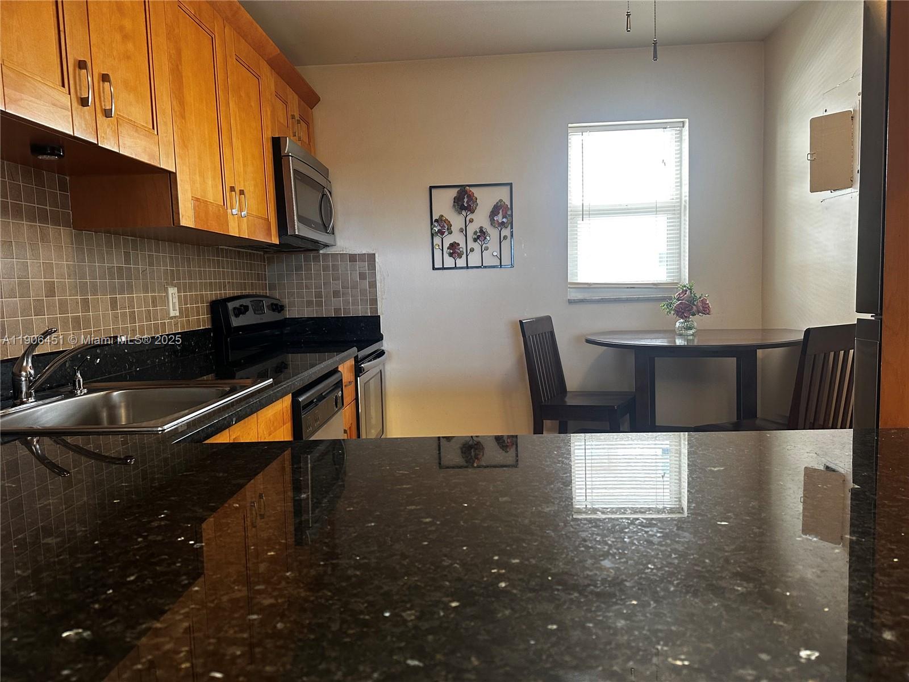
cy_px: 341
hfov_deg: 71.6
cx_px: 454
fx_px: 630
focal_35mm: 24
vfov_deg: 56.8
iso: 200
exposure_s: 1/60
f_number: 1.78
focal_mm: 6.86
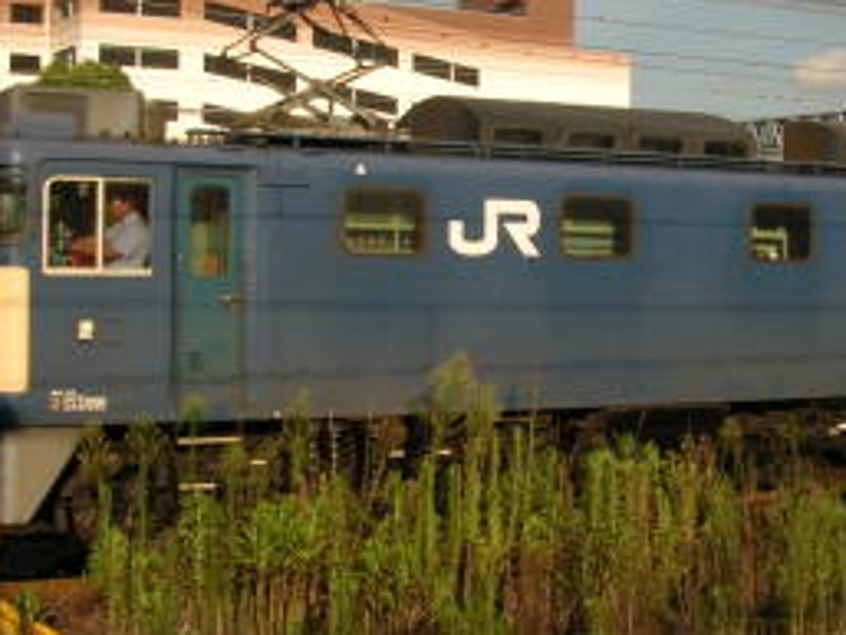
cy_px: 237
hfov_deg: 28.1
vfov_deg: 21.6
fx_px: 1663
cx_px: 632
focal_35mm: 68
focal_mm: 5.8
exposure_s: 1/352
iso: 50
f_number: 5.6
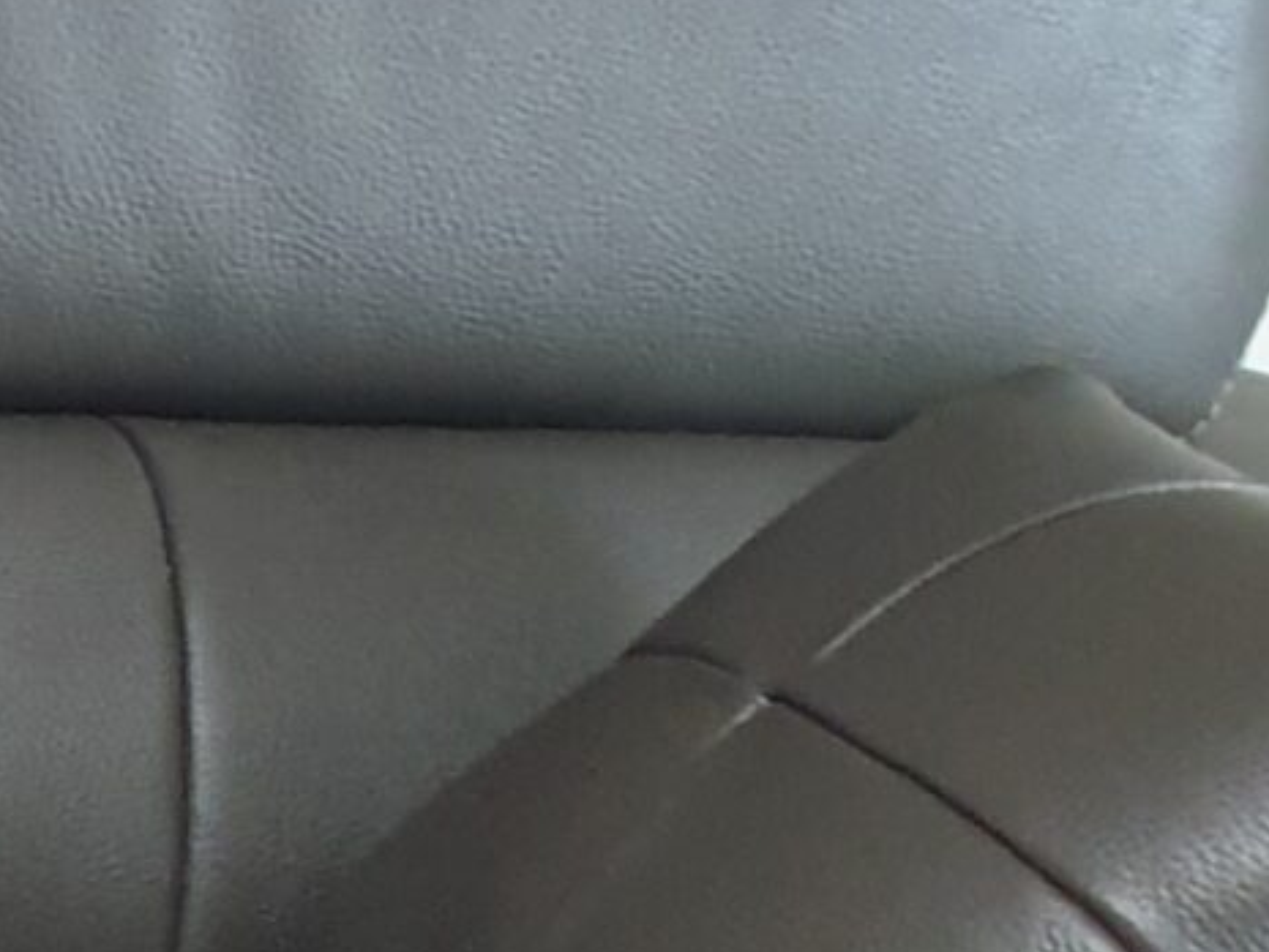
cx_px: -1558
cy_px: 1579
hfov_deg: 11.8
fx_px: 5244
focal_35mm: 143
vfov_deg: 9.9
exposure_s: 1/40
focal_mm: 4.3
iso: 320
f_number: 2.4
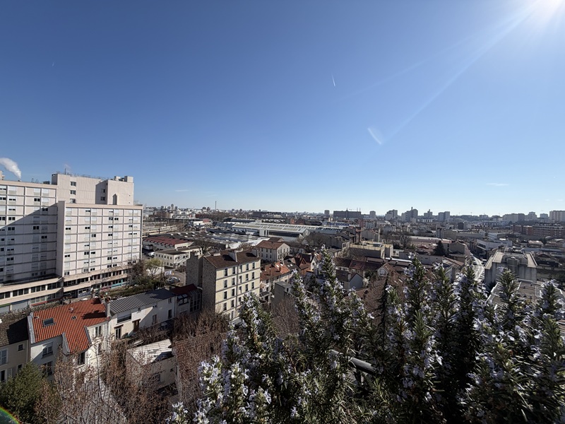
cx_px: 282
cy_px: 212
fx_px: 229
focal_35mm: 14
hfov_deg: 102.1
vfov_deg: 85.7
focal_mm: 2.22
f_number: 2.2
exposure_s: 1/1339
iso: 20
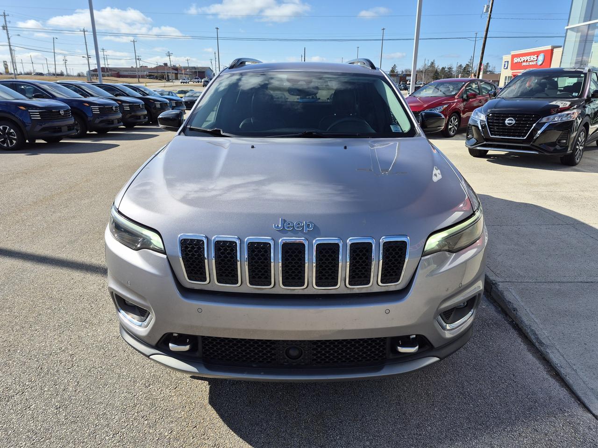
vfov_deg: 58.9
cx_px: 299
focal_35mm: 23
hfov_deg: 73.9
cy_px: 224
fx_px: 397
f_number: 1.8
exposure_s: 1/1768
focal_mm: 5.4
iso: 25
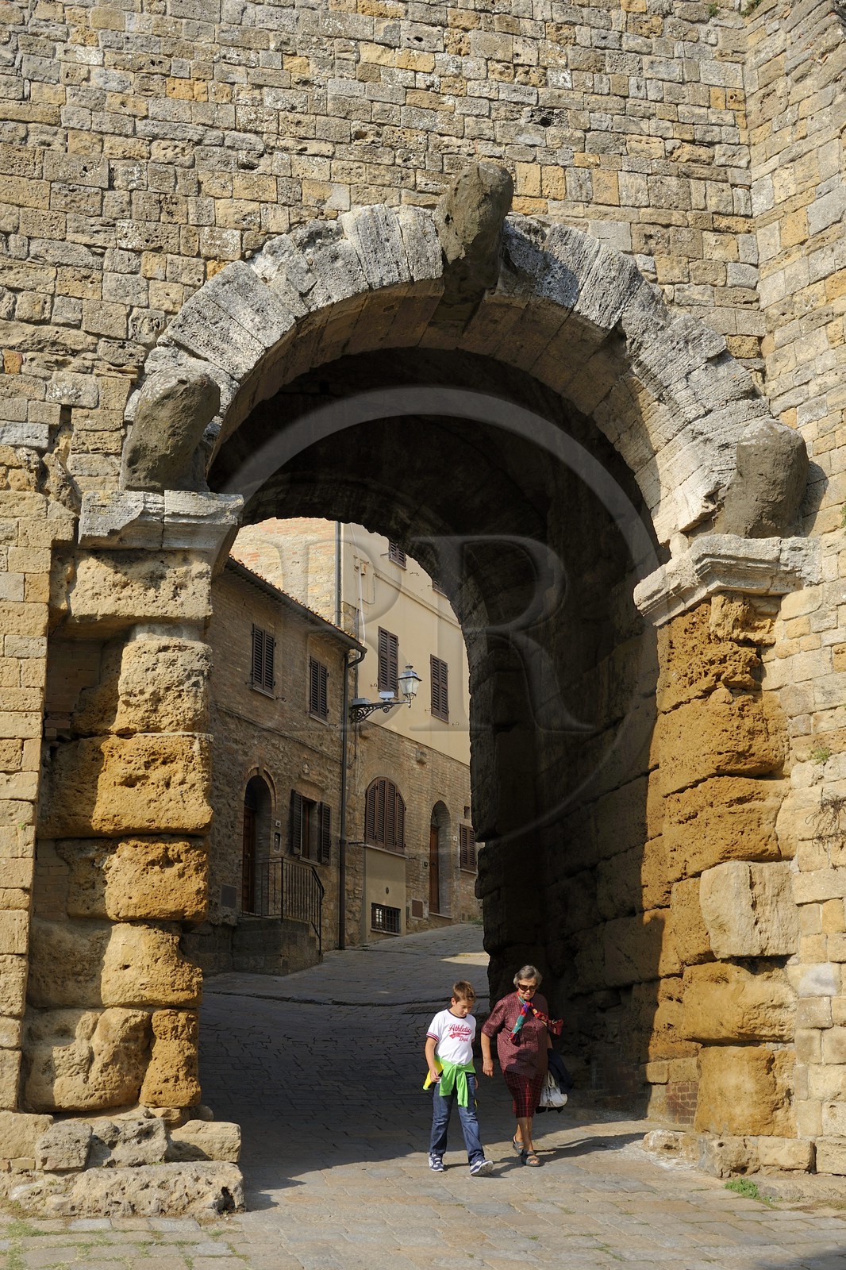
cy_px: 635
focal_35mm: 42
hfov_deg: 31.9
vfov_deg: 46.4
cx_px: 423
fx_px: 1481
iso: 200
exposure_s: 1/200
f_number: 10
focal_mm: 42
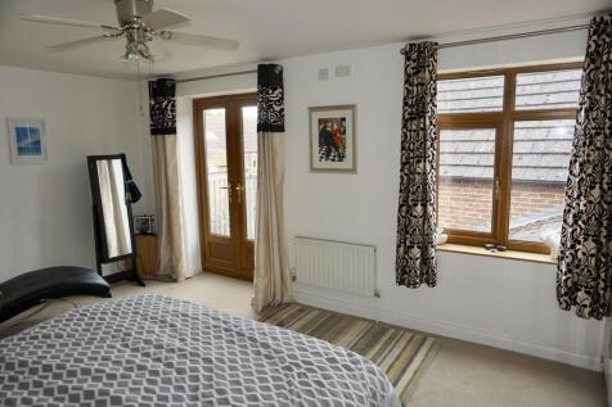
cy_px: 204
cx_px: 306
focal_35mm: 24
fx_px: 408
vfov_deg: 53.1
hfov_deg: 73.8
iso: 160
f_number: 4
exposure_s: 1/60
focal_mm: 16
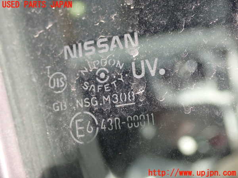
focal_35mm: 77
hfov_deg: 25.3
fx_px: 529
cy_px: 89
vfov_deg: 19.1
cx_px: 119
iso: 200
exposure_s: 1/80
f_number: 4.1
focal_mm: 13.65
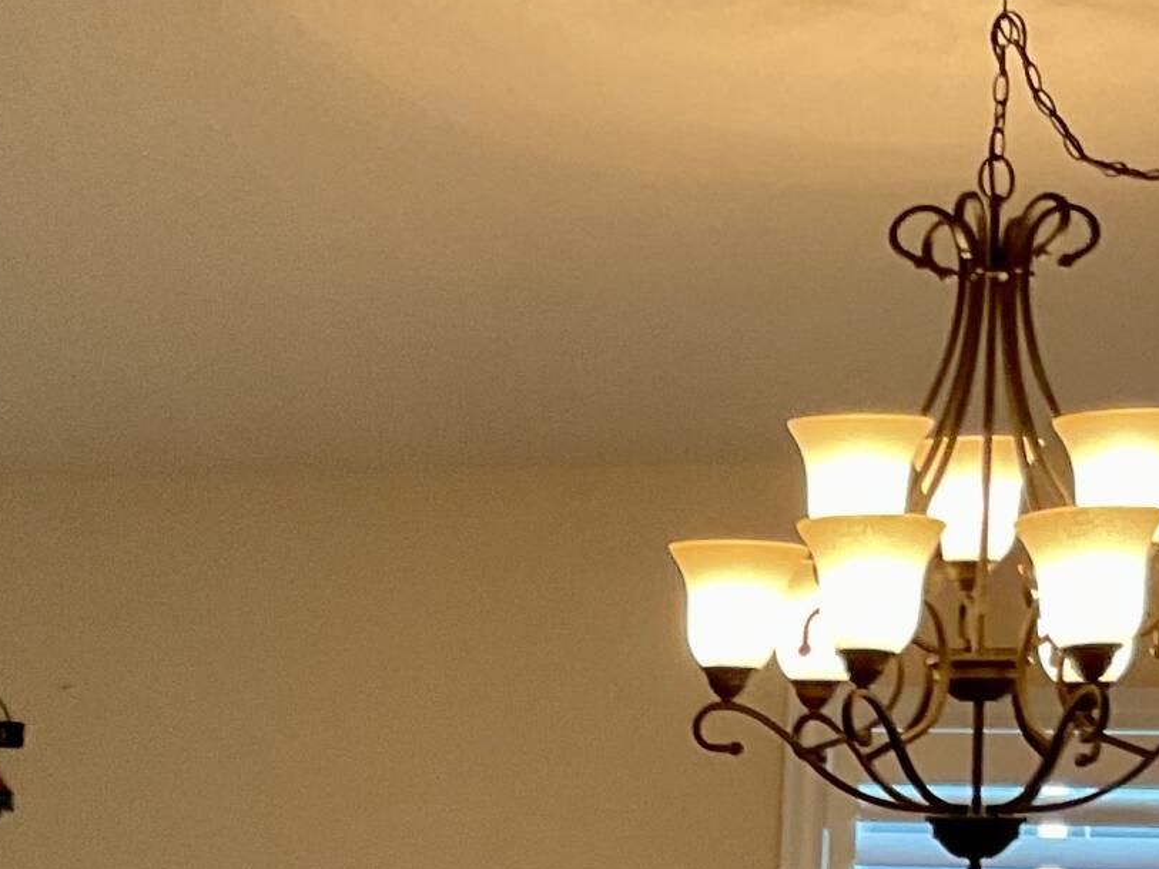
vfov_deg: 13.5
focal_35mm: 107
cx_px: -210
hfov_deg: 17.6
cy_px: 1041
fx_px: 3583
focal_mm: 3
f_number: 1.8
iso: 80
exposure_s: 1/60
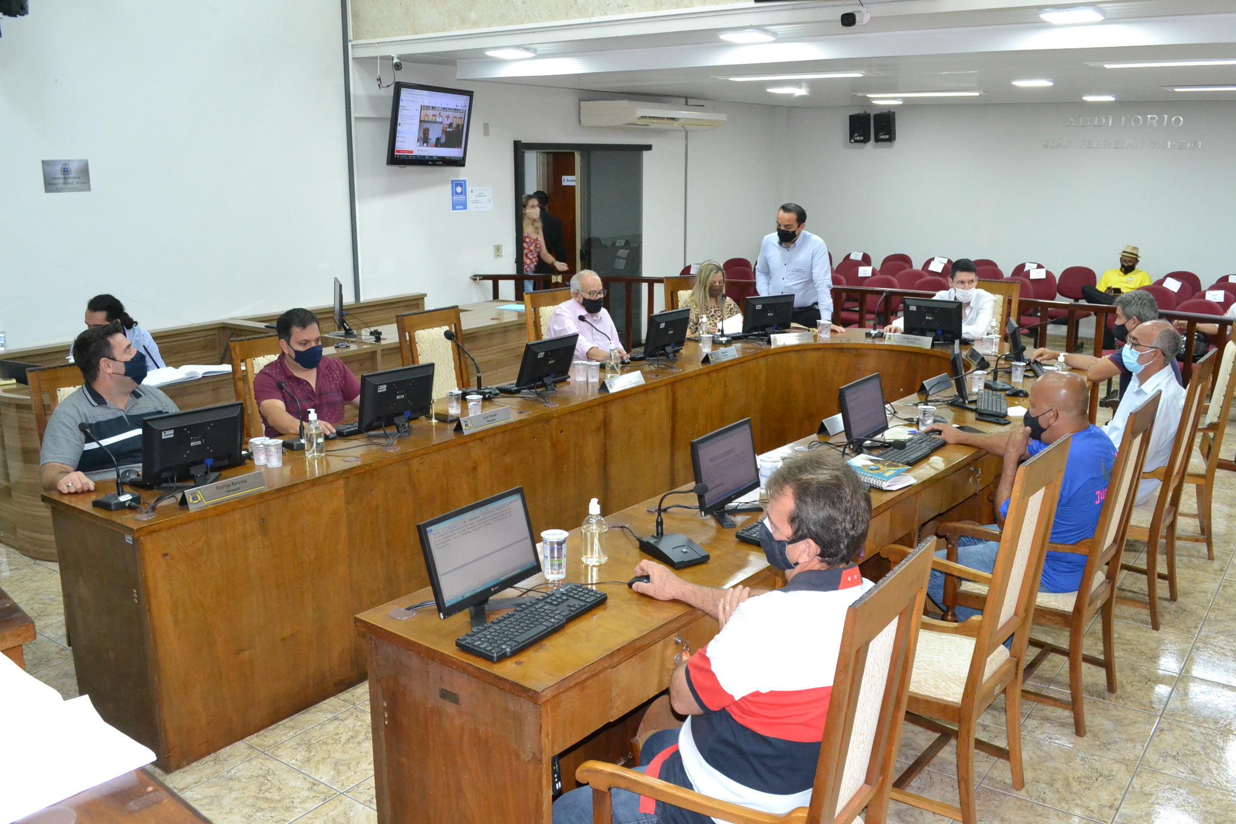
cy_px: 412
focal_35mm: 30
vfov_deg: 43.6
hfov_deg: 61.9
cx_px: 618
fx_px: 1030
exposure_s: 1/60
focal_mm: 20
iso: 3200
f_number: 7.1
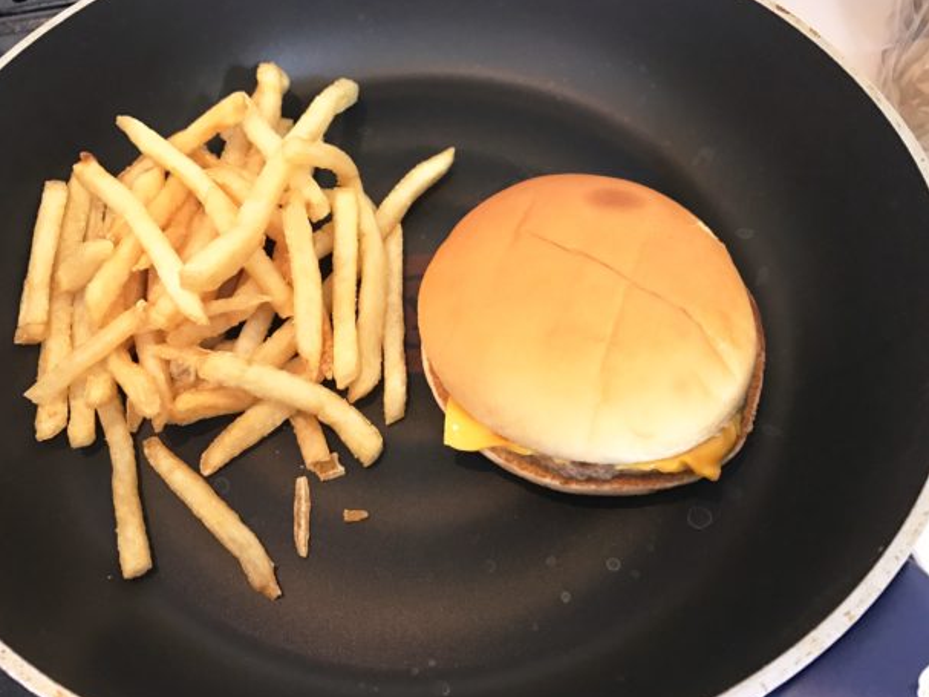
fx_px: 805
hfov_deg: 59.9
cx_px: 436
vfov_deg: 46.8
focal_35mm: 30
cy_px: 343
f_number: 1.8
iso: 100
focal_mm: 3.99
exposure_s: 1/14
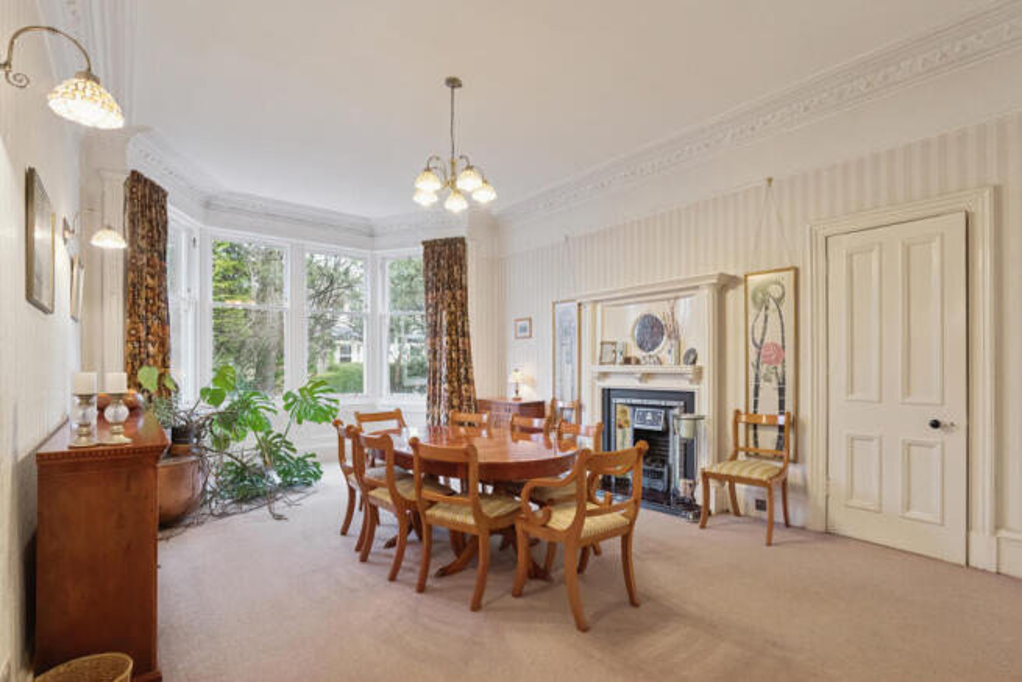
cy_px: 341
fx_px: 454
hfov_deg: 96.7
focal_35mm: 16
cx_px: 511
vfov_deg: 73.8
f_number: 5.6
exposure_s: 1/50
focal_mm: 16
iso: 4000
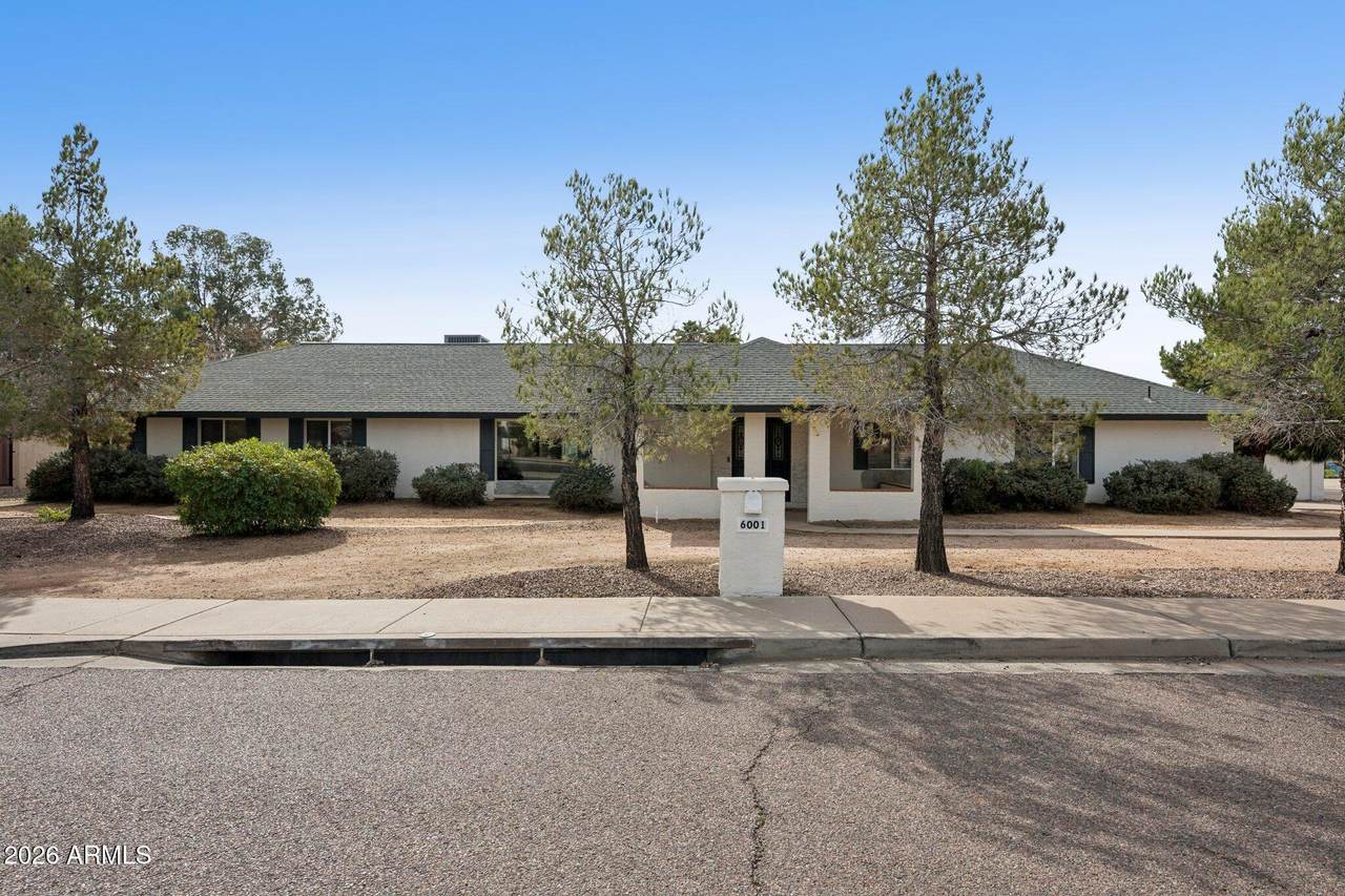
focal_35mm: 18
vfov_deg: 65.9
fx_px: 691
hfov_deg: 88.4
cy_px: 448
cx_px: 672
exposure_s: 1/1250
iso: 320
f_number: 8
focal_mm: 18.5
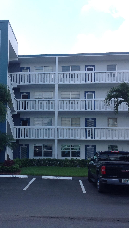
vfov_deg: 39.9
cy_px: 116
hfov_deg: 22.8
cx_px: 28
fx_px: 316
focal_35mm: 52
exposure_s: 1/775
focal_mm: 4.28
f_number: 2.4
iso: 50
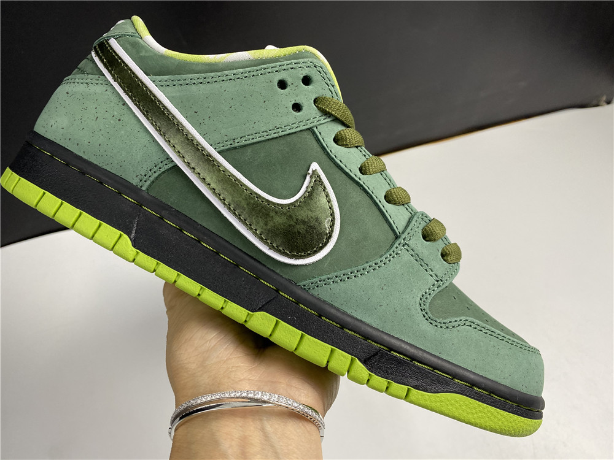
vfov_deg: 53.1
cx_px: 307
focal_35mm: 26
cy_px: 230
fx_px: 461
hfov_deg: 67.3
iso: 64
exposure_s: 1/100
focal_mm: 4.25
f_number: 1.8
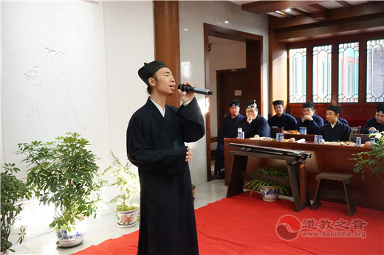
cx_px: 192
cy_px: 128
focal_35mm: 33
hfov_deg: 57.3
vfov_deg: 39.9
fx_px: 352
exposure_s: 1/320
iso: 8000
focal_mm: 33
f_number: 4
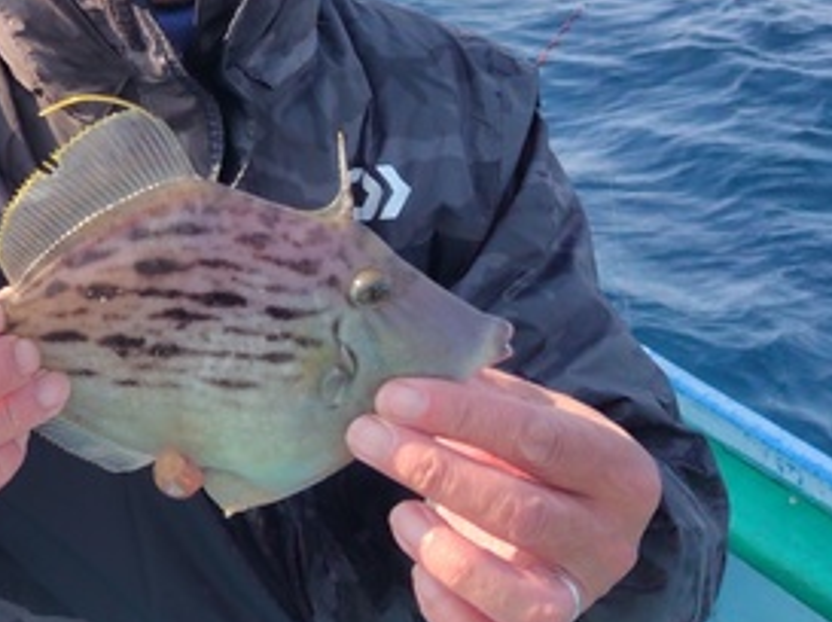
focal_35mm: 54
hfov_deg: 32.2
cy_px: 95
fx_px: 1296
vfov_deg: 26.3
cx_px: -40
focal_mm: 5.6
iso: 50
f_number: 1.9
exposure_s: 1/487
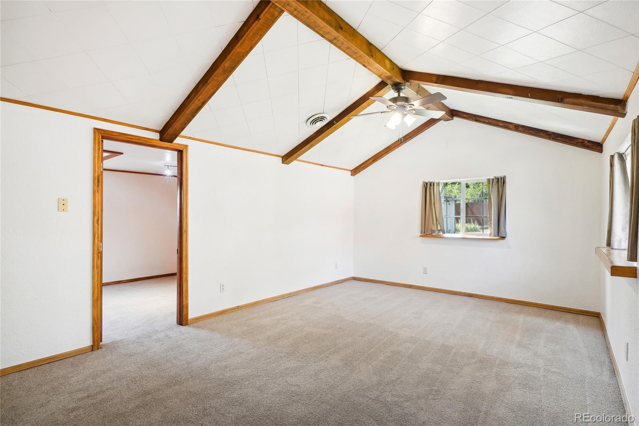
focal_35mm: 16
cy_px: 213
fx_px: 293
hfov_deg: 95.0
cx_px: 320
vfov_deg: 72.0
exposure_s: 1/10
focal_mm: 11
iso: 400
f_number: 8
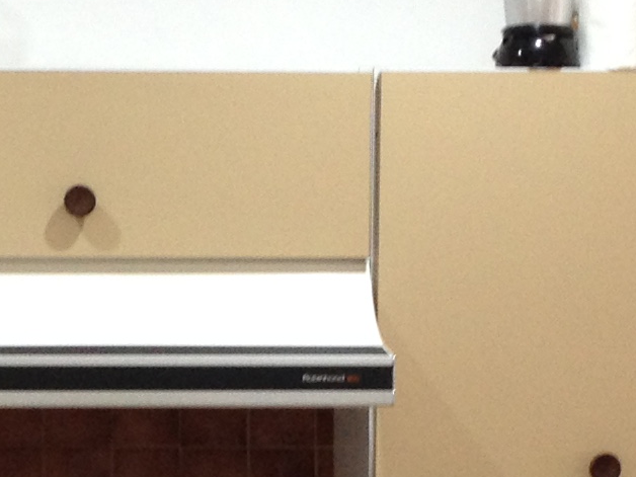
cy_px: 661
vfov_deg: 8.0
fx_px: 3344
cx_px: 73
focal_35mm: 182
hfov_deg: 10.8
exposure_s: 1/20
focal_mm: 4.28
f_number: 2.4
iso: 80
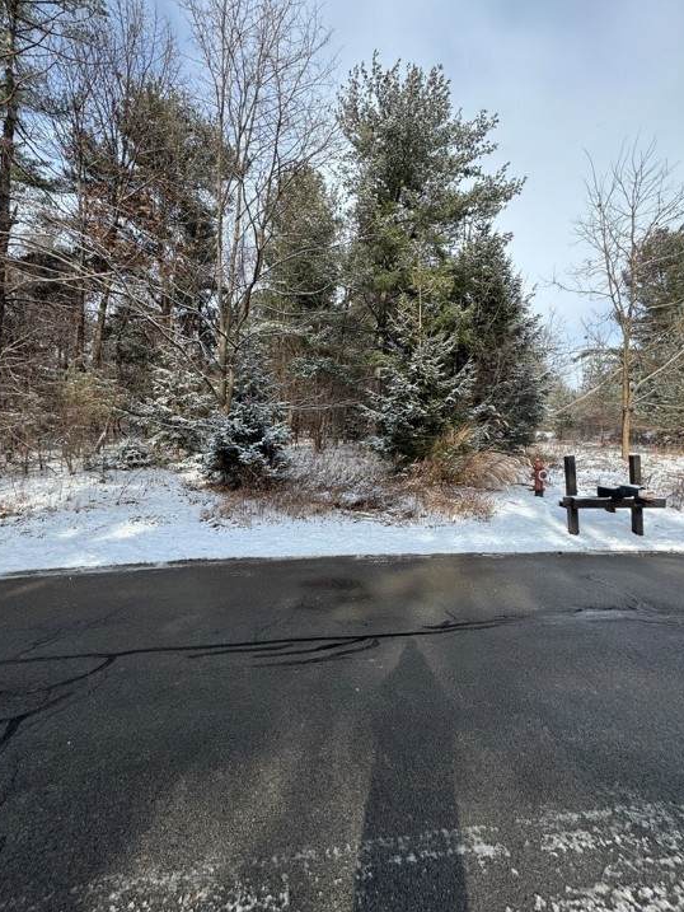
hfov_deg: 81.7
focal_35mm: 15
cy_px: 445
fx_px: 395
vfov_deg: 98.1
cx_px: 332
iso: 50
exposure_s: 1/993
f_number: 2.2
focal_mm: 2.22
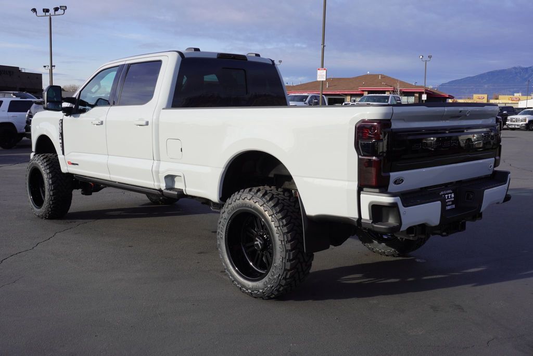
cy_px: 178
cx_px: 266
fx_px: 555
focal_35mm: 38
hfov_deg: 51.3
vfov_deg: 35.5
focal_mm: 25
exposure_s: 1/125
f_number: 9
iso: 100
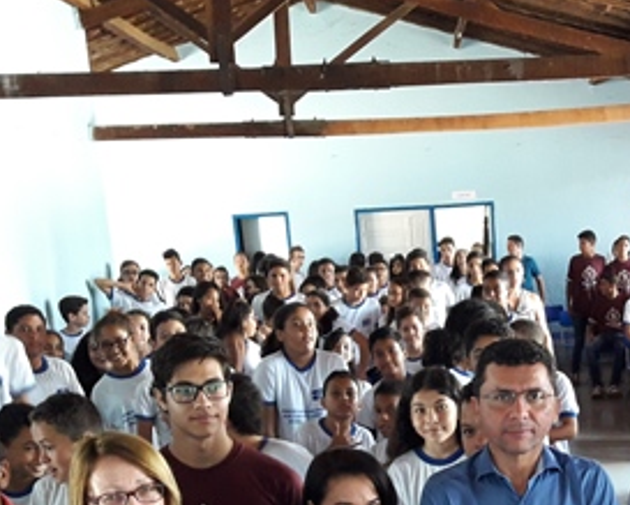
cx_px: 498
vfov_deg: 22.9
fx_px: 1195
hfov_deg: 28.9
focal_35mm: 64
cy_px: 510
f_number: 1.9
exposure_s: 1/24
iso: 200
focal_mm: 3.7
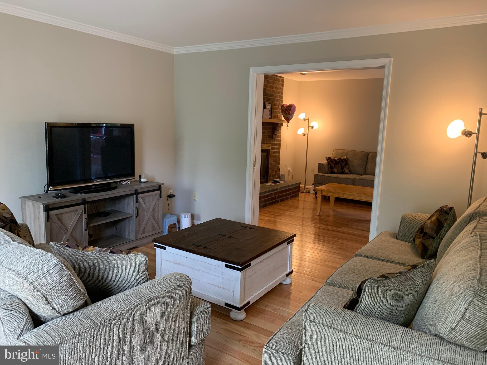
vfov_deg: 53.1
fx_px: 366
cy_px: 182
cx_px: 244
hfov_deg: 67.3
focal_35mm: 26
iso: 100
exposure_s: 1/60
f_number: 1.8
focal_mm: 4.25
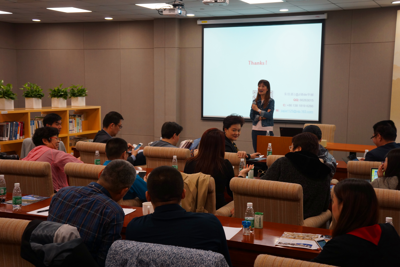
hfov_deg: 41.1
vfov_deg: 28.1
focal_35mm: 48
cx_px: 200
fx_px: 533
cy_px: 134
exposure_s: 1/60
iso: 400
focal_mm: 32
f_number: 4
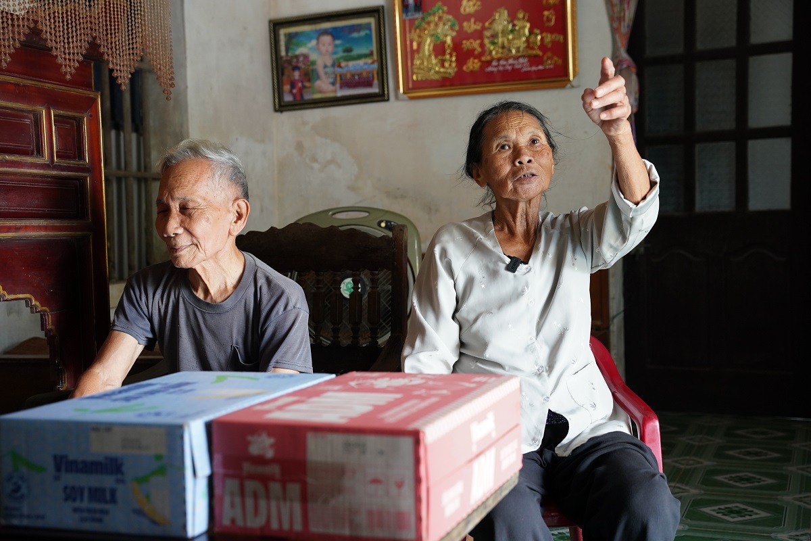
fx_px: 1047
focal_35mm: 46
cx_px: 406
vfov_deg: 28.9
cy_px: 270
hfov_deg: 42.3
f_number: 4
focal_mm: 46.5
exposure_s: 1/125
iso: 1600
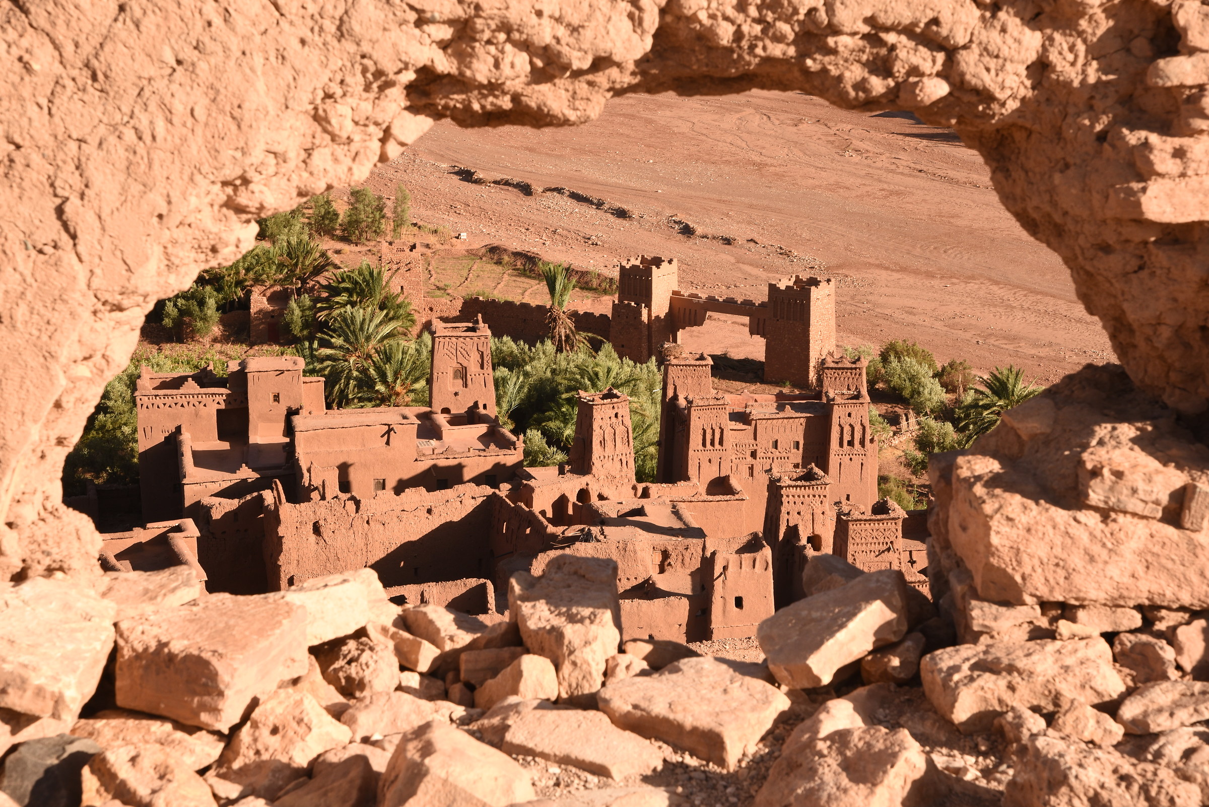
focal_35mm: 70
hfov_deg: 28.8
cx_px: 604
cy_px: 404
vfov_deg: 19.5
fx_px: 2352
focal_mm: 70
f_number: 16
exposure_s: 1/250
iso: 400
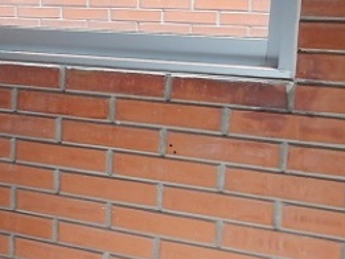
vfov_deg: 15.7
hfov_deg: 16.7
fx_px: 937
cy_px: 112
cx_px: -303
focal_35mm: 94
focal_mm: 4
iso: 125
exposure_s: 1/30
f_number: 3
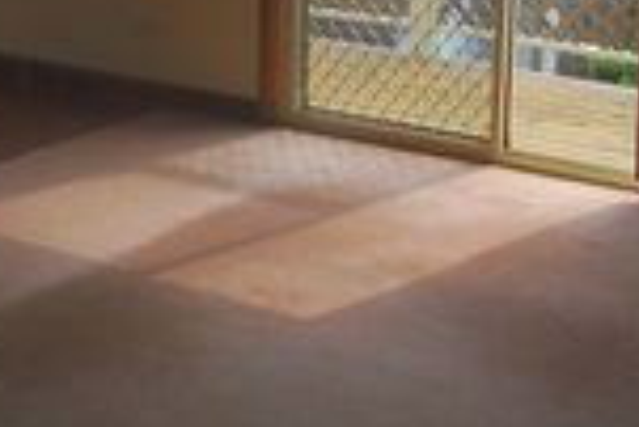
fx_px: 1492
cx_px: 186
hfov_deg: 24.0
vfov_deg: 16.0
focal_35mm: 84
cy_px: 23
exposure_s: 1/250
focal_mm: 18
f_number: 8
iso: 800
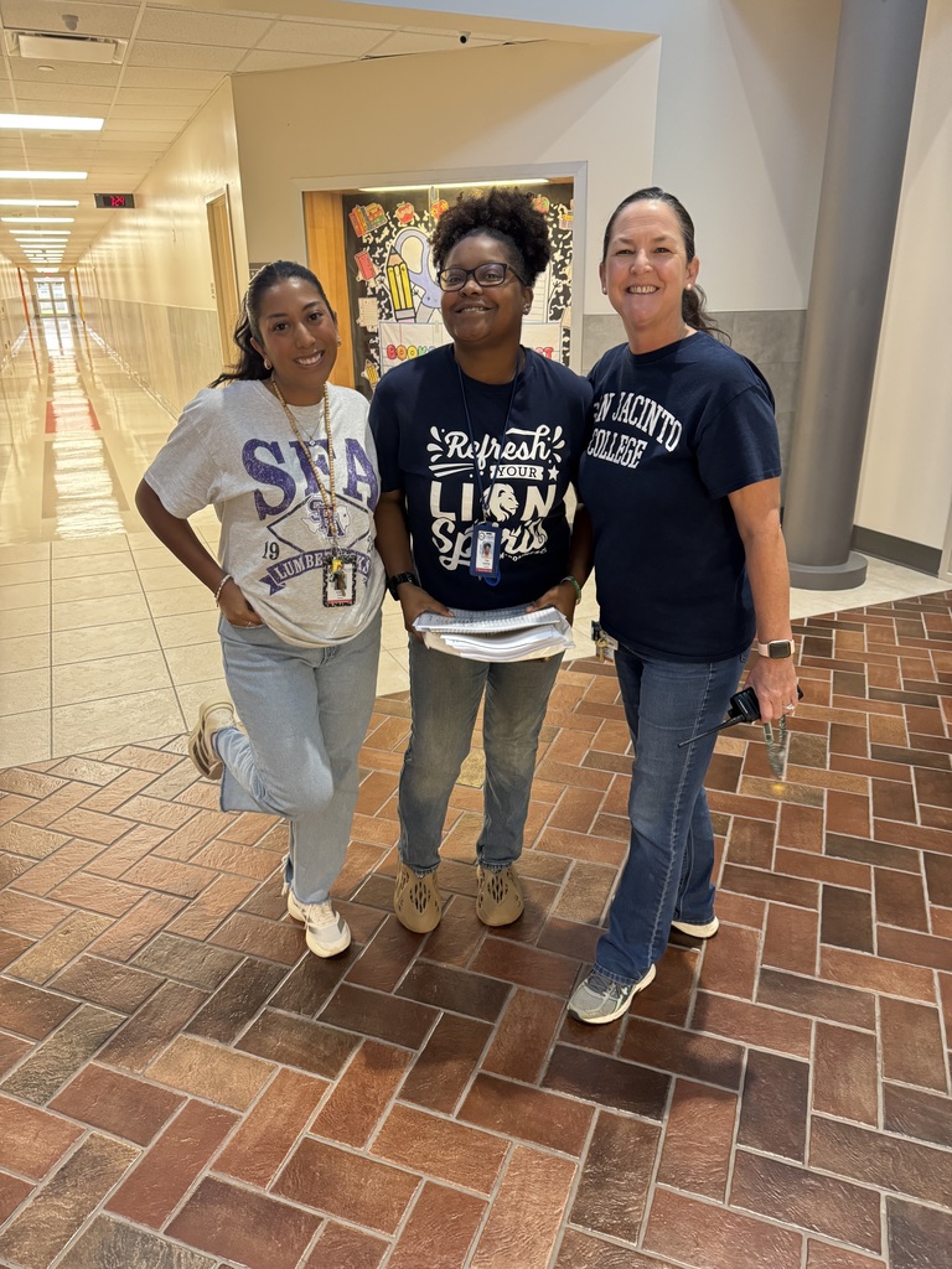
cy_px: 634
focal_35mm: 24
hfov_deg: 56.8
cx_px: 476
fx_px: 880
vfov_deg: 71.6
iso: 640
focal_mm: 6.76
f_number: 1.78
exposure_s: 1/40
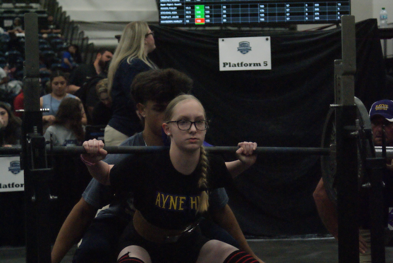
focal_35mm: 105
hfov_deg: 19.4
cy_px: 132
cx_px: 196
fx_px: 1147
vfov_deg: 13.1
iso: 3200
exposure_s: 1/160
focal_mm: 70
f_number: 5.6
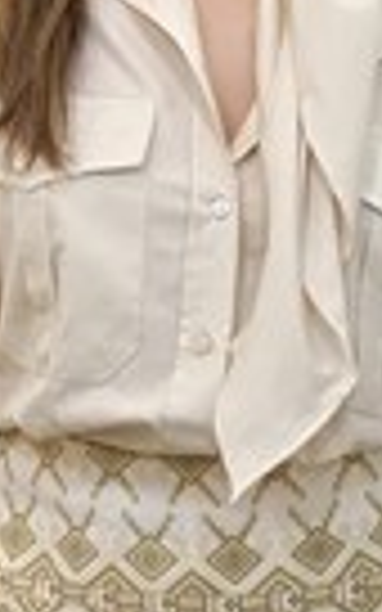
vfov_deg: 12.5
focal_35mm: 168
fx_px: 2798
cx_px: 225
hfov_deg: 7.8
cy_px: 259
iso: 80
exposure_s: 1/100
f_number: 2
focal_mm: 6
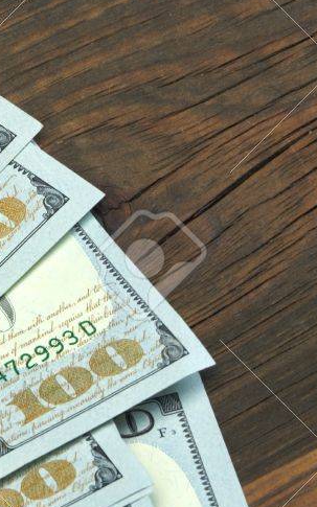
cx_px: -49
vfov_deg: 6.4
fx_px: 4535
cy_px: 222
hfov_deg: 4.0
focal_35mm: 328
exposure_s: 1/2.5
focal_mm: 80
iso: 50
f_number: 11
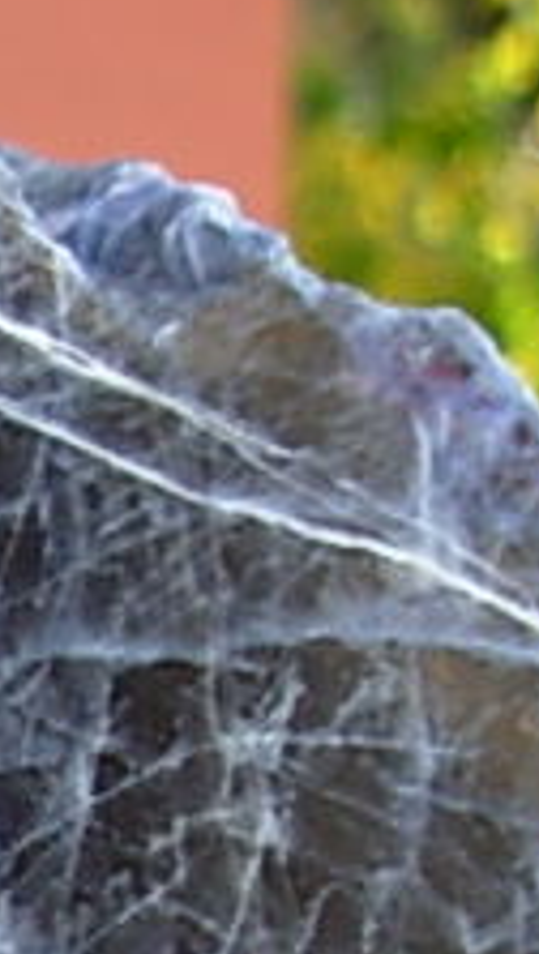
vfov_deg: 11.0
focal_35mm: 190
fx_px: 4811
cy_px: 1369
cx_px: -697
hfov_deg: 6.2
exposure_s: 1/60.4
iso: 50
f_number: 2.9
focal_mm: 6.3
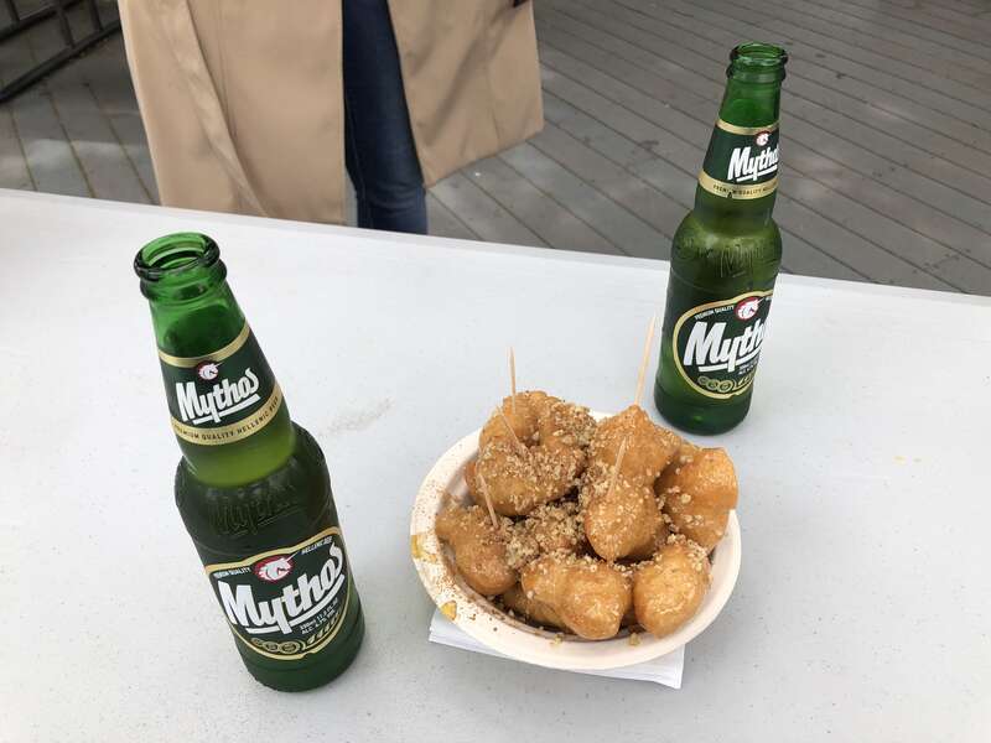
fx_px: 802
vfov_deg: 49.7
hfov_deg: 63.4
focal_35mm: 28
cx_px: 496
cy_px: 372
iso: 20
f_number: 1.8
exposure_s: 1/393
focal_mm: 3.99
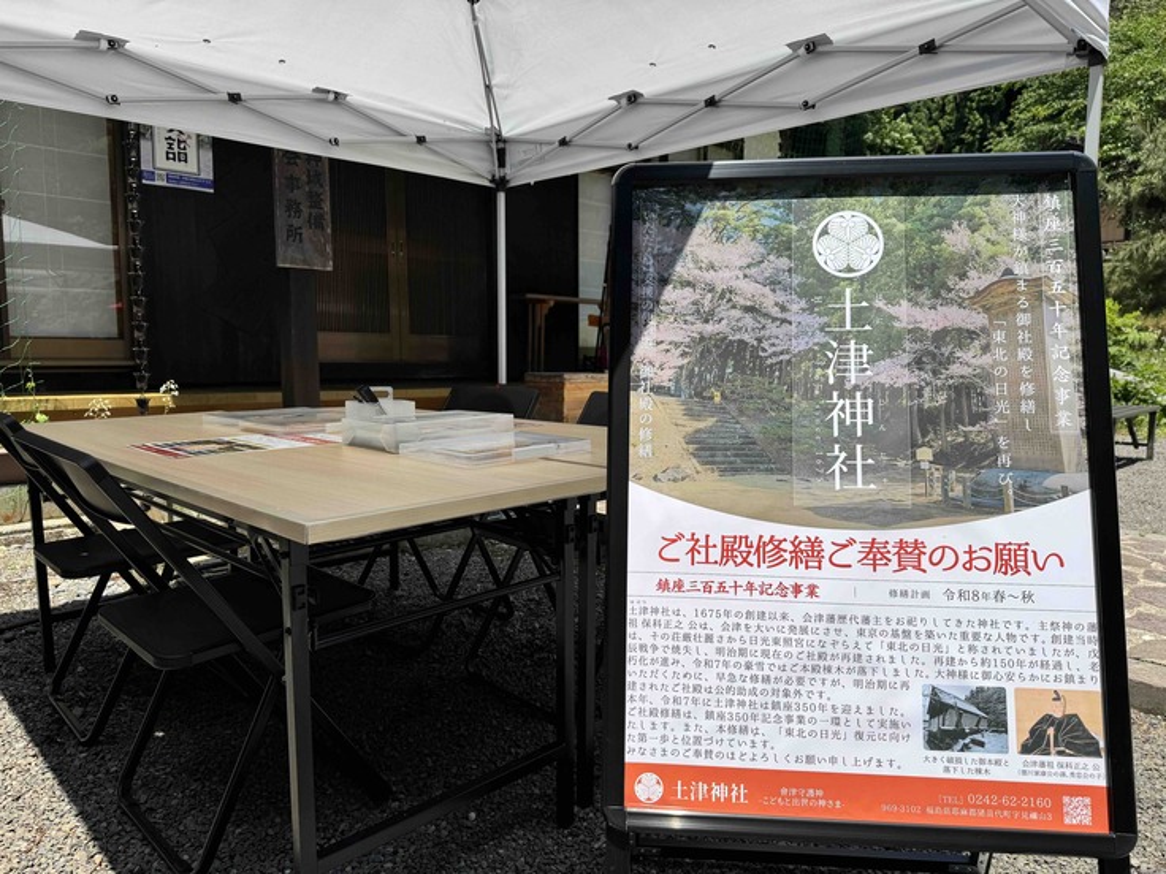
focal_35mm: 24
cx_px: 583
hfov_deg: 71.6
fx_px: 808
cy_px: 437
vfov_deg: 56.8
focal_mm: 6.76
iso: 80
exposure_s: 1/4049
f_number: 1.78
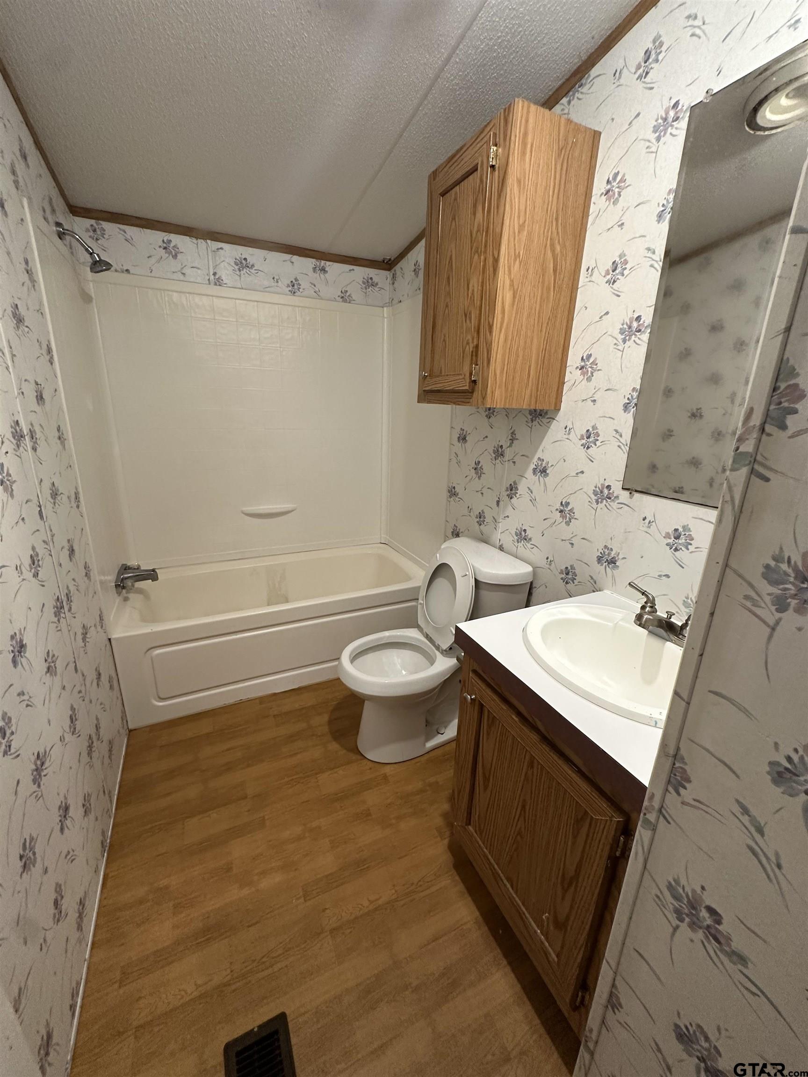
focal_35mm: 14
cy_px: 538
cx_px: 404
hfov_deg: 85.7
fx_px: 436
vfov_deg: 102.1
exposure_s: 1/60
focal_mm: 2.22
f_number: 2.2
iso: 200
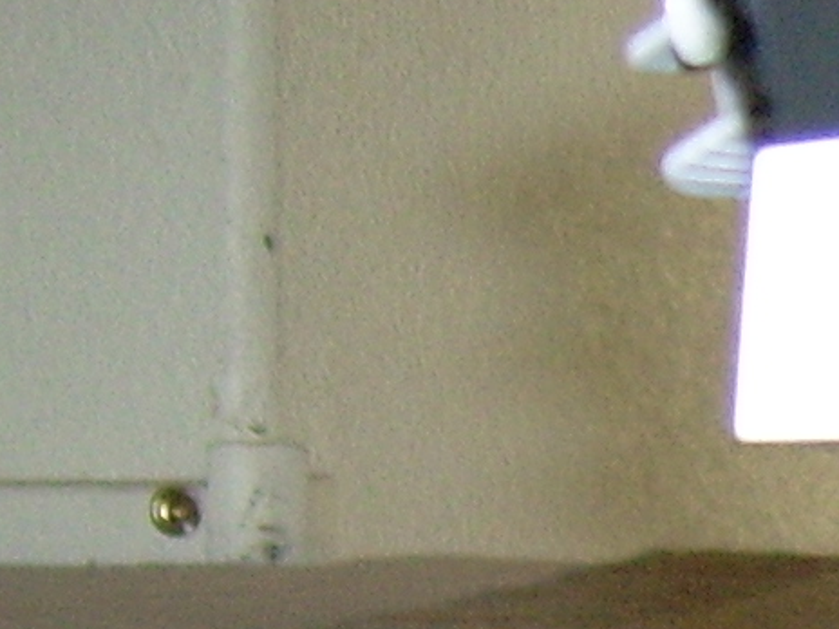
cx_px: 1756
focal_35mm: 193
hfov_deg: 9.5
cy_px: 1059
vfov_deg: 7.5
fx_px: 4678
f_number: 2.8
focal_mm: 5.95
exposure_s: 1/60
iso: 100
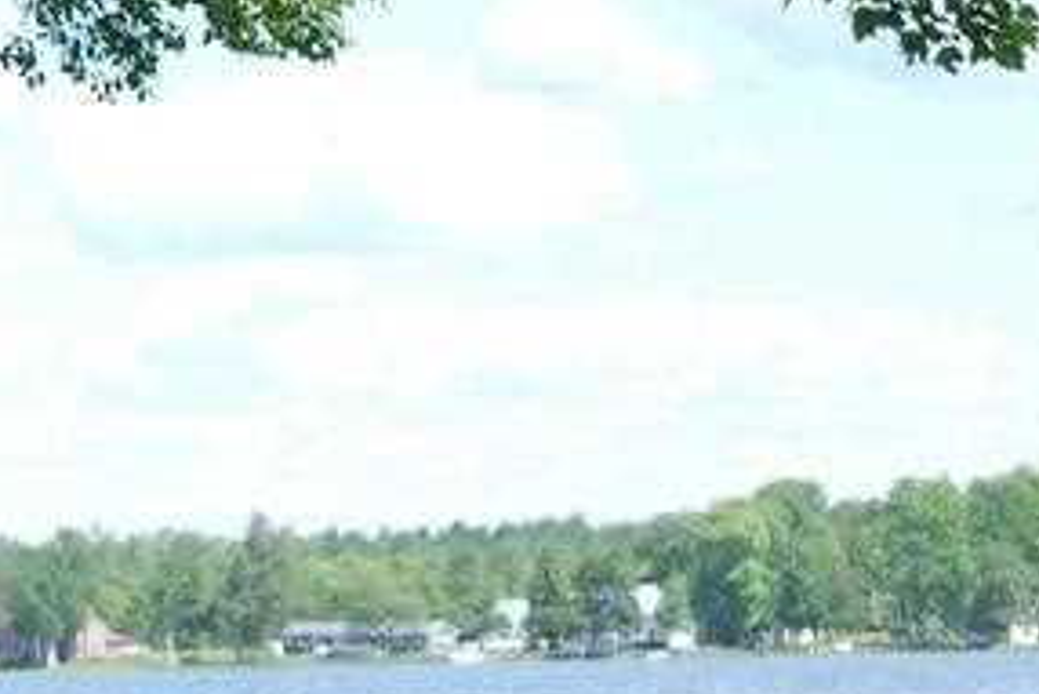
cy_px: 187
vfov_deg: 4.7
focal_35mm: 296
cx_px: -156
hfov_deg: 6.9
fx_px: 8541
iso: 100
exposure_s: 1/200
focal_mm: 55
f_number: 7.1
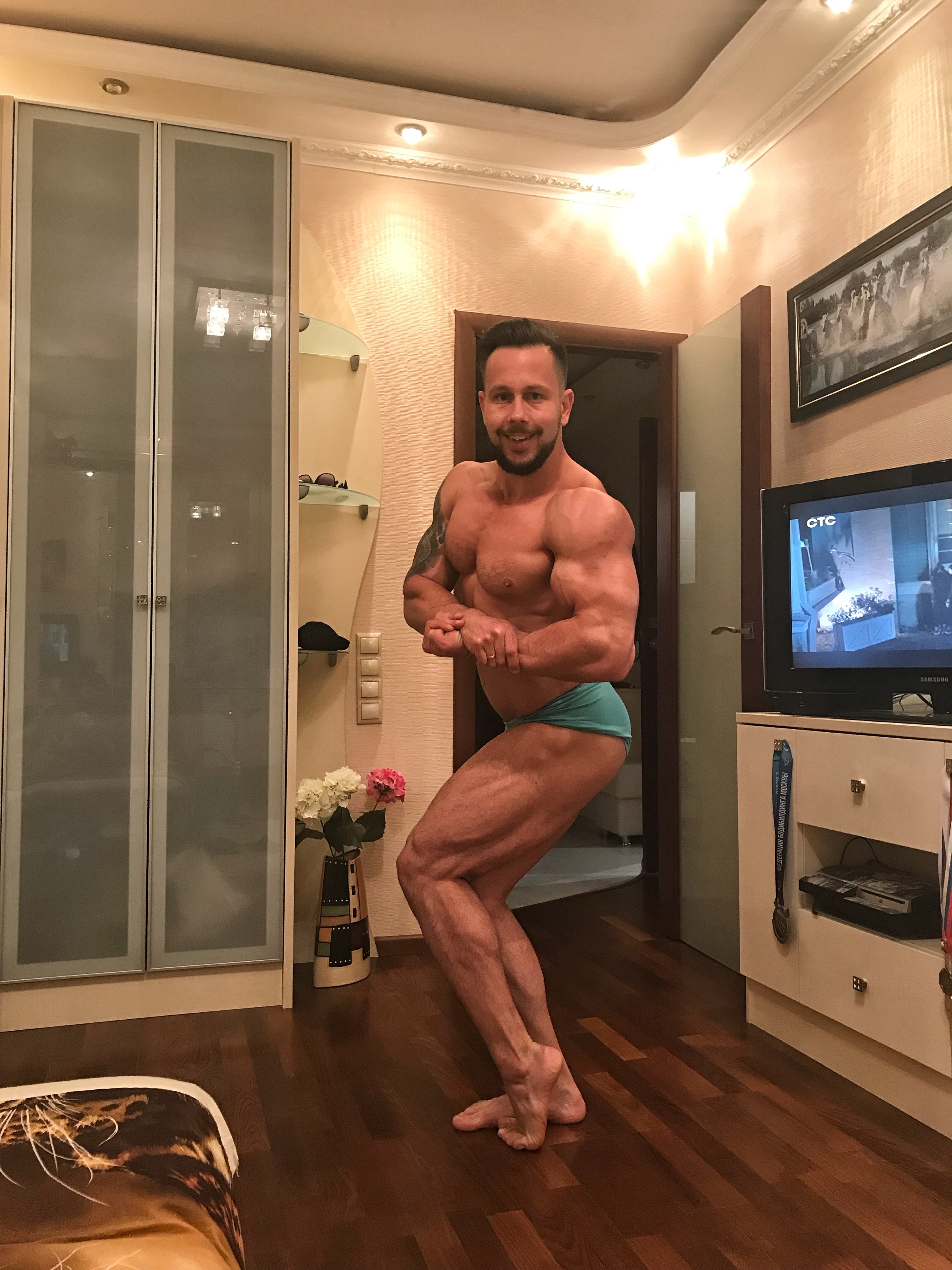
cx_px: 476
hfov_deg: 49.7
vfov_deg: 63.4
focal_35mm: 28
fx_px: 1027
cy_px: 635
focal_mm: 3.99
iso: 64
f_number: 1.8
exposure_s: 1/17
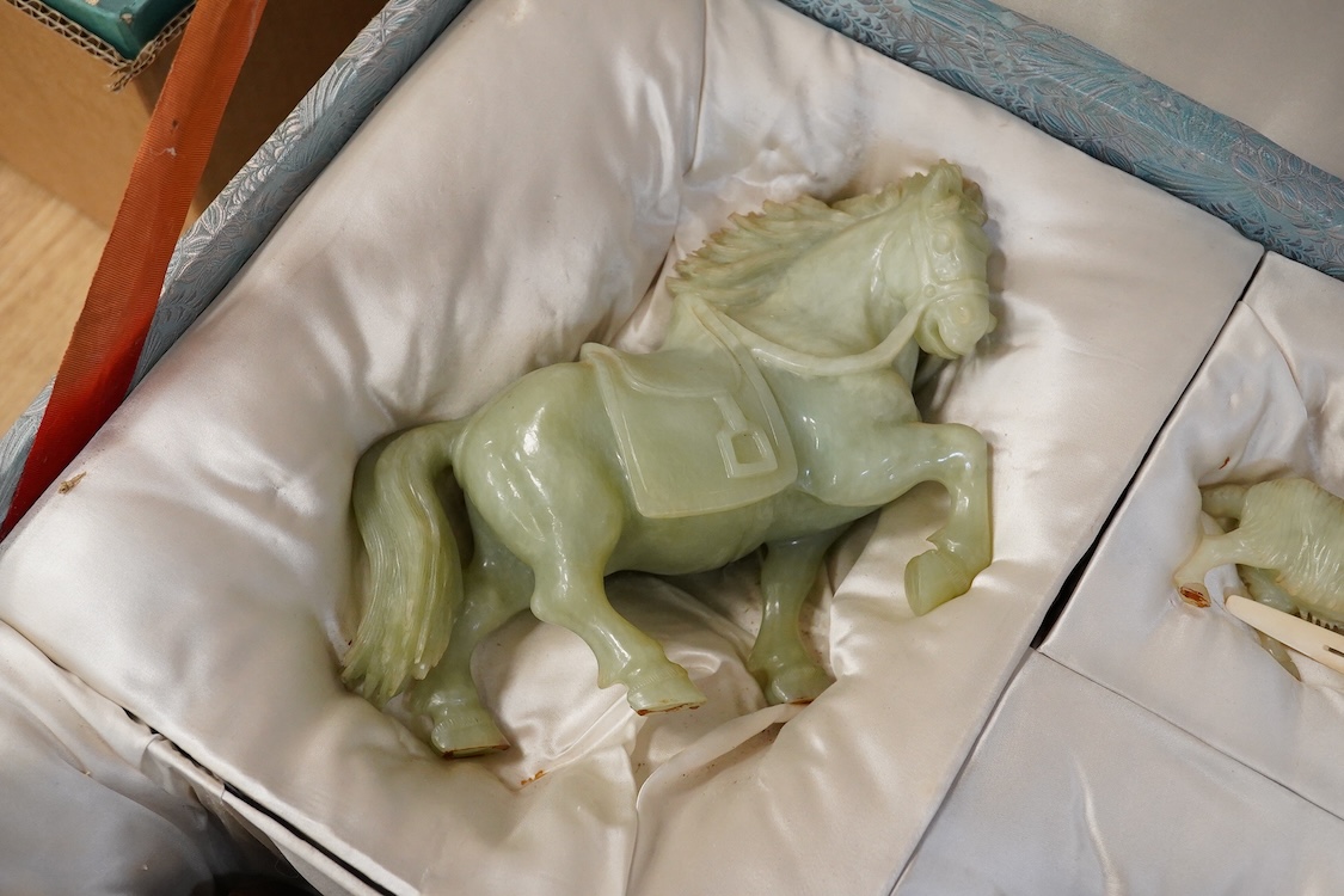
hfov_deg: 43.6
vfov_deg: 29.9
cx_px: 672
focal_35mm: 45
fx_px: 1680
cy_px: 448
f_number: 8
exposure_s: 1/160
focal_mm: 30
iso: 2500
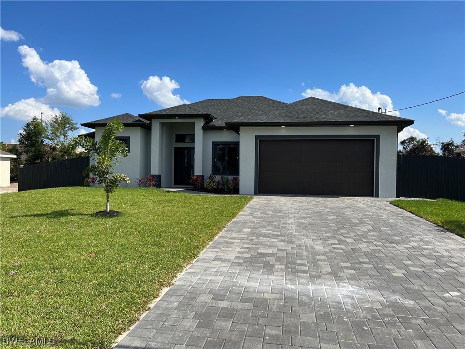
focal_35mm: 26
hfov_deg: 67.3
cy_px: 174
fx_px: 349
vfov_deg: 53.1
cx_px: 232
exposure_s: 1/5587
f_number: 1.5
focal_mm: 5.7
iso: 50
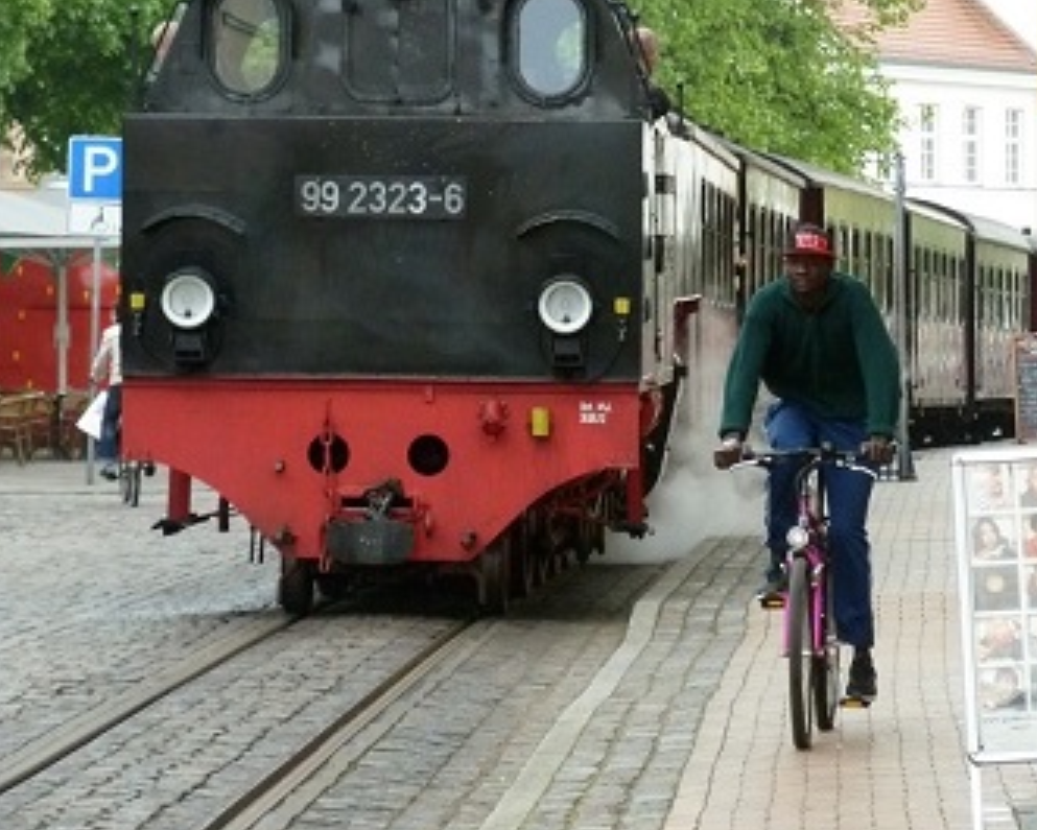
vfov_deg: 6.7
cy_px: 143
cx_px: 517
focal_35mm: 230
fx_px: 7061
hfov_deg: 8.4
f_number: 4.5
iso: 500
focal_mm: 27.8
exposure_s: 1/125
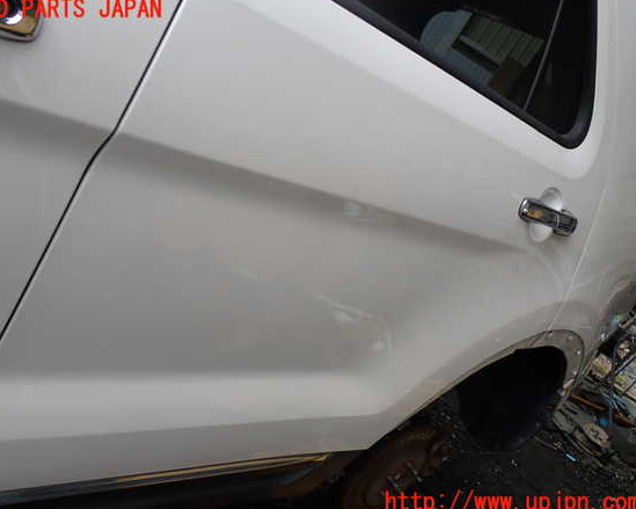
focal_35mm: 32
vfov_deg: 45.8
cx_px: 299
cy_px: 256
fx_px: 602
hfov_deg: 55.6
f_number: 3.2
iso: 100
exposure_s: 1/250
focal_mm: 5.4
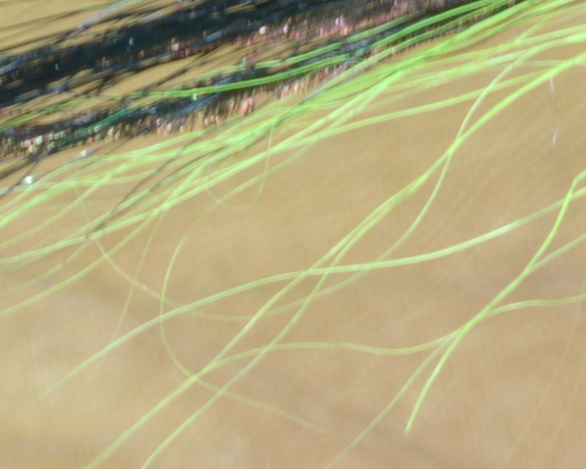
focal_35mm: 407
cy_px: 24
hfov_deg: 4.8
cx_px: 279
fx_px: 7057
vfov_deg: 3.8
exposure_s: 1/2.5
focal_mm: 70
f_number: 22
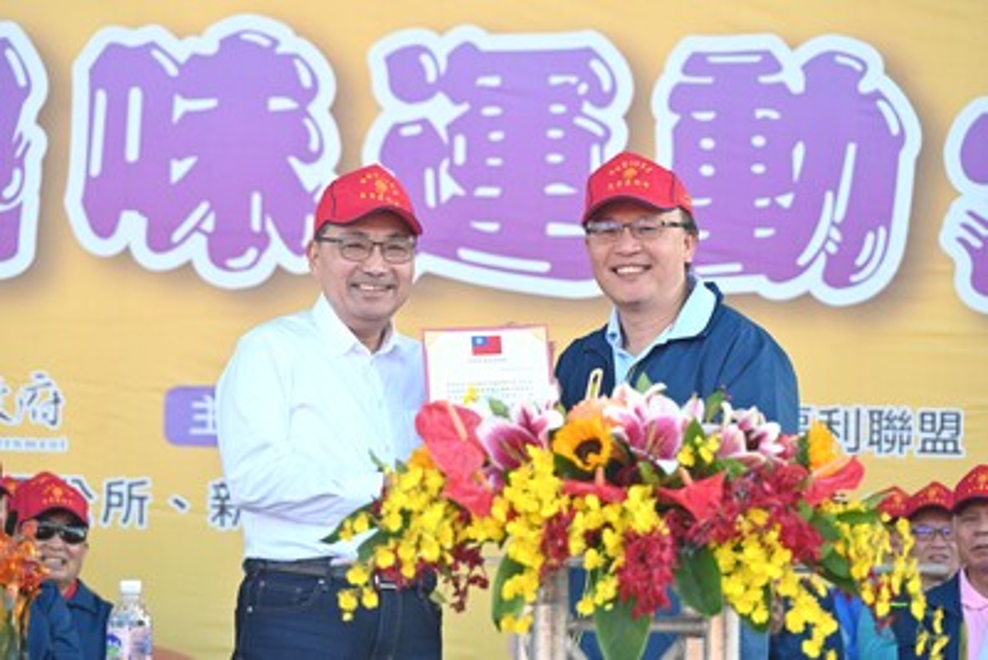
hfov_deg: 13.7
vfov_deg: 9.2
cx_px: 494
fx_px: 4118
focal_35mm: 150
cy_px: 330
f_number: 7.1
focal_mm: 150
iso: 640
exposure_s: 1/250
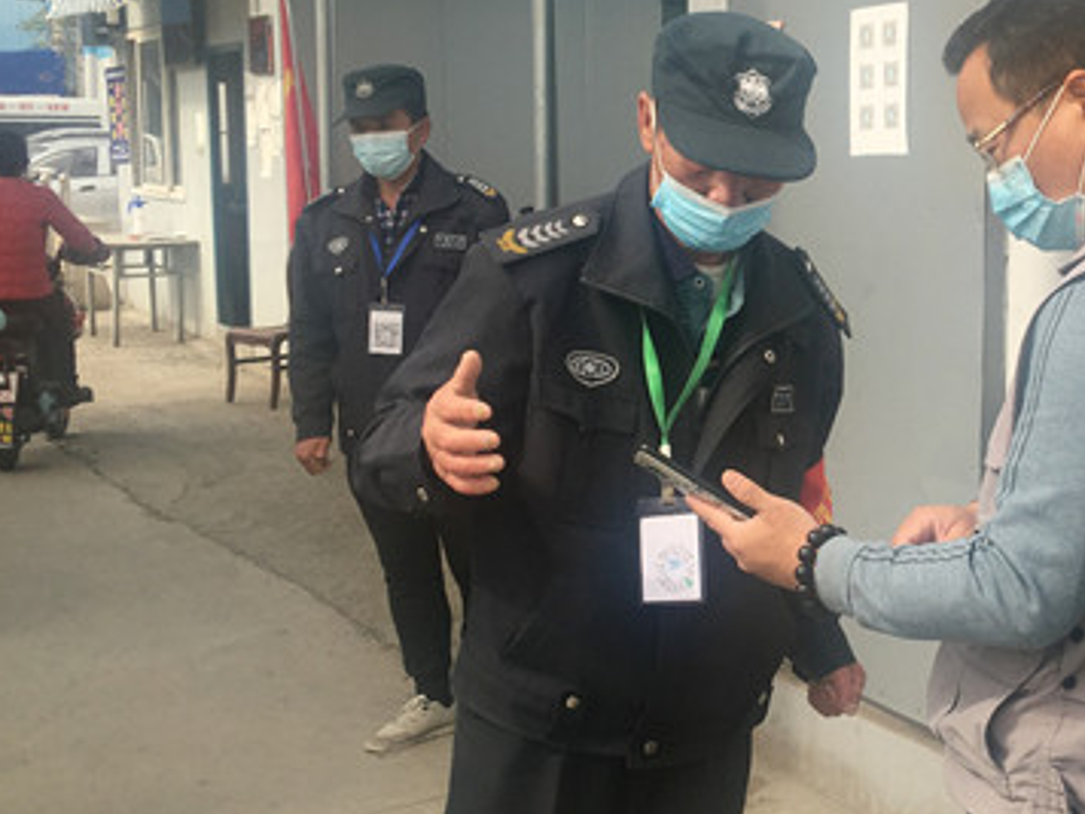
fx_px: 1787
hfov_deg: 32.7
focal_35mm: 57
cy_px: 398
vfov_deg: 25.7
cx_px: 887
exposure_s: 1/801
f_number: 2.2
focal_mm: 4.15
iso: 25
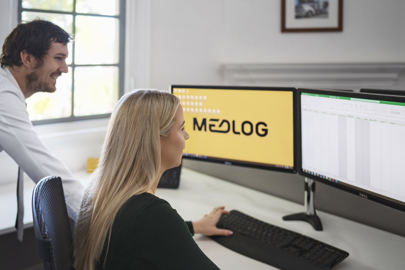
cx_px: 154
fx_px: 382
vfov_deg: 38.8
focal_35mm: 34
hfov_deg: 55.2
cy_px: 155
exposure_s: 1/125
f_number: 1.4
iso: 100
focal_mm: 24
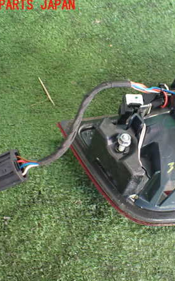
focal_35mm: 43
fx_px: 329
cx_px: 150
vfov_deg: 46.2
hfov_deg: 28.9
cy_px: 140
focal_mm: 5.4
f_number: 2.3
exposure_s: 1/60
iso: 800
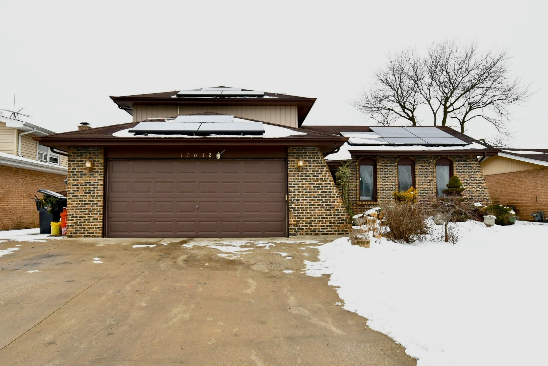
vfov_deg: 49.6
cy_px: 183
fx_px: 396
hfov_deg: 69.4
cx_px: 274
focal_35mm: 26
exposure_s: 1/640
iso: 1000
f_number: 6.3
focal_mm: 13
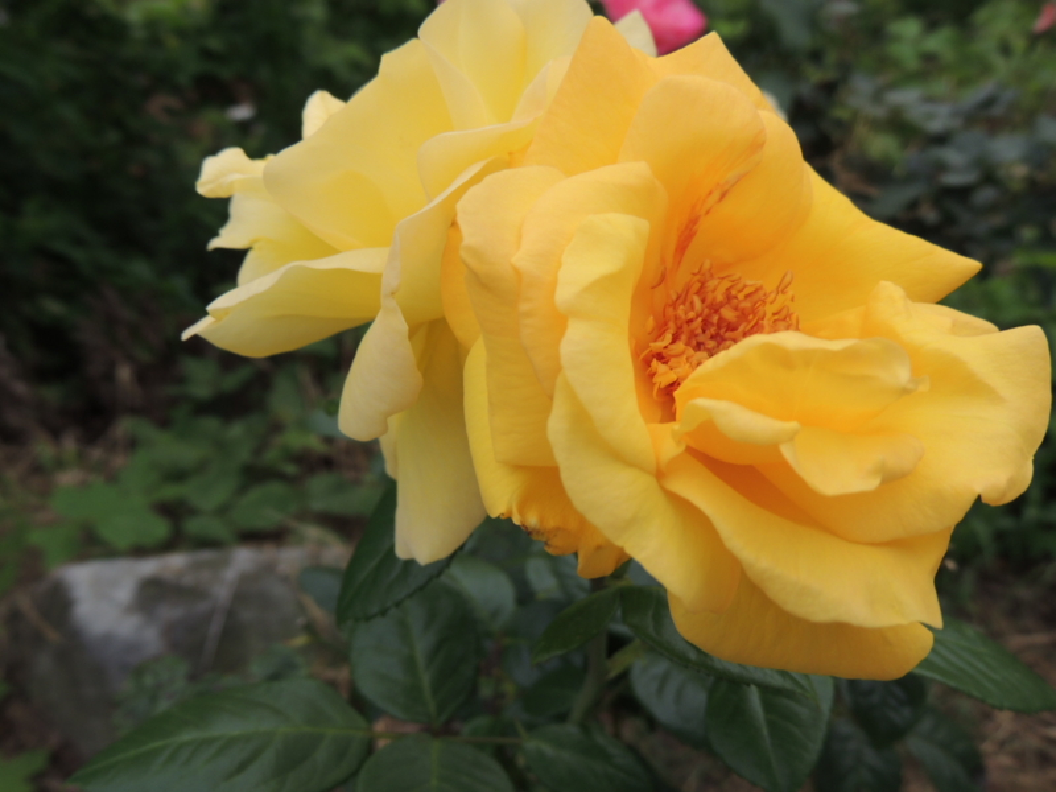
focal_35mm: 33
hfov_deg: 55.4
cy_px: 396
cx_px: 528
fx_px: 1007
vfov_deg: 42.9
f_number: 3.2
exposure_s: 1/800
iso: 100
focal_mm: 5.8
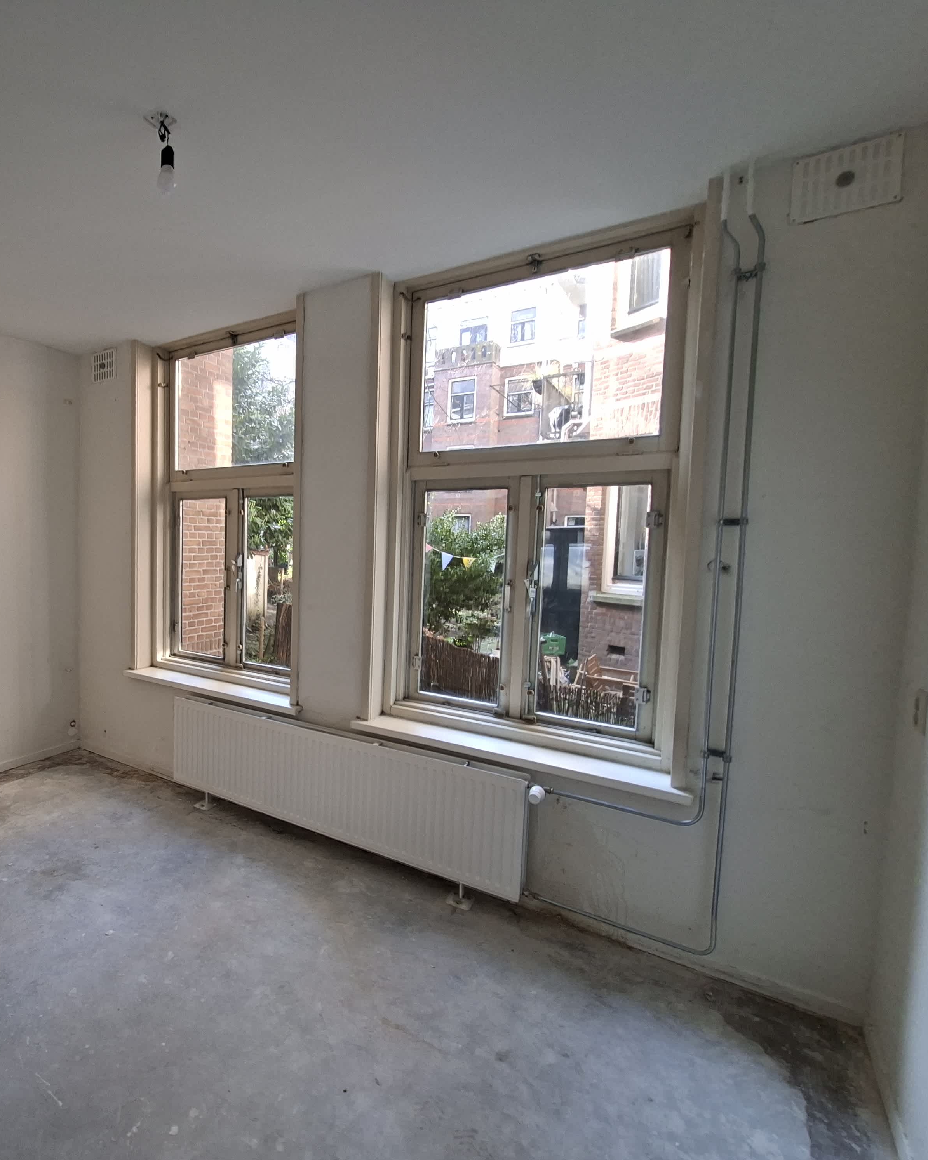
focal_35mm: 17
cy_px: 582
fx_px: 584
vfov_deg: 89.6
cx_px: 243
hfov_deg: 72.2
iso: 64
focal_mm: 1.7
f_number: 2.2
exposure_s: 1/50
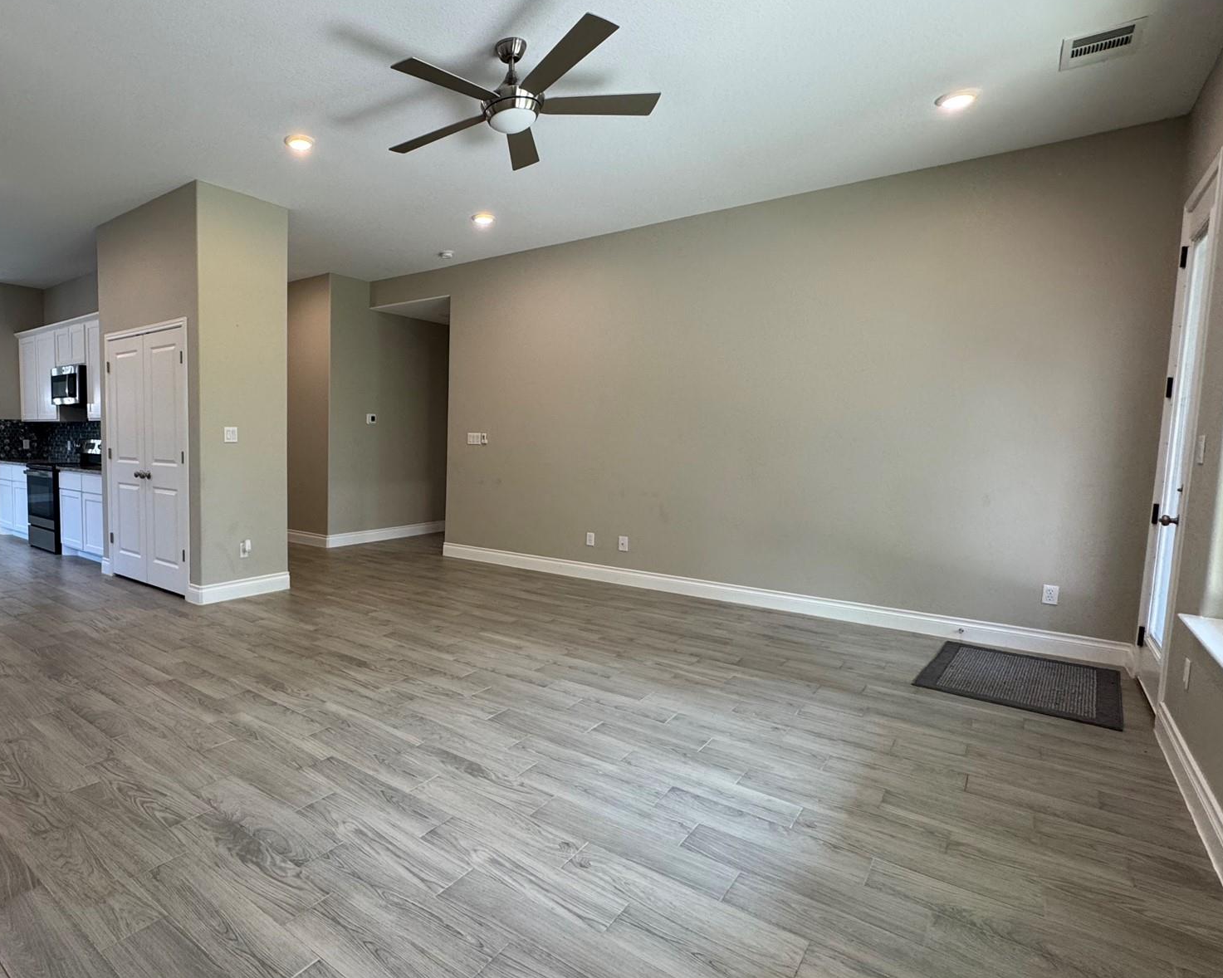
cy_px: 494
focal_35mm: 19
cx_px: 392
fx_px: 688
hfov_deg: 80.1
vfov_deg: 70.8
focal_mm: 2.22
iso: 160
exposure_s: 1/120
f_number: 2.2
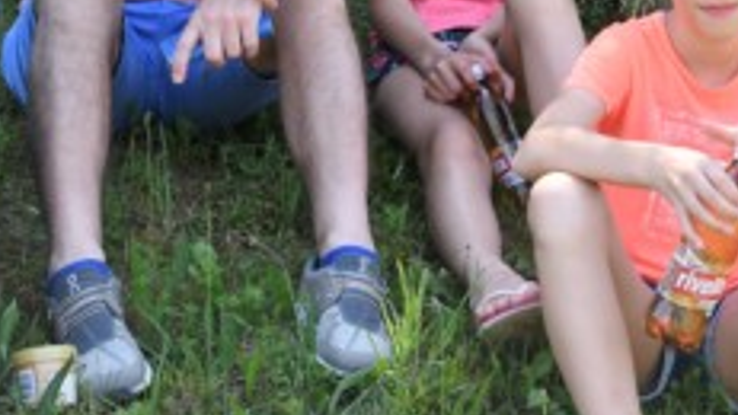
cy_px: 102
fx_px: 1722
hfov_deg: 24.2
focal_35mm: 88
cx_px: 310
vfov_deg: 13.7
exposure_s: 1/160
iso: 640
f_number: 10
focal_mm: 24
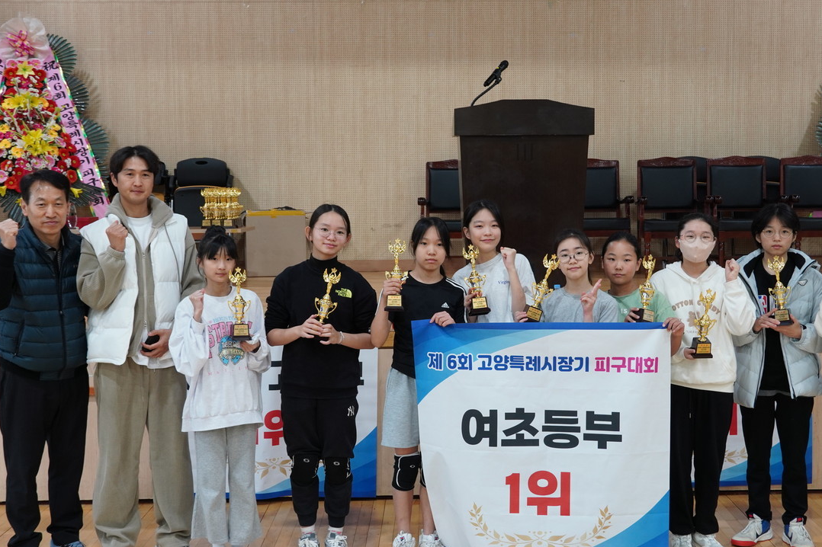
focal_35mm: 57
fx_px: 1301
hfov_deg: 35.0
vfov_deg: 23.8
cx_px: 464
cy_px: 294
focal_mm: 32
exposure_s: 1/50
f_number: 6.3
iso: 640
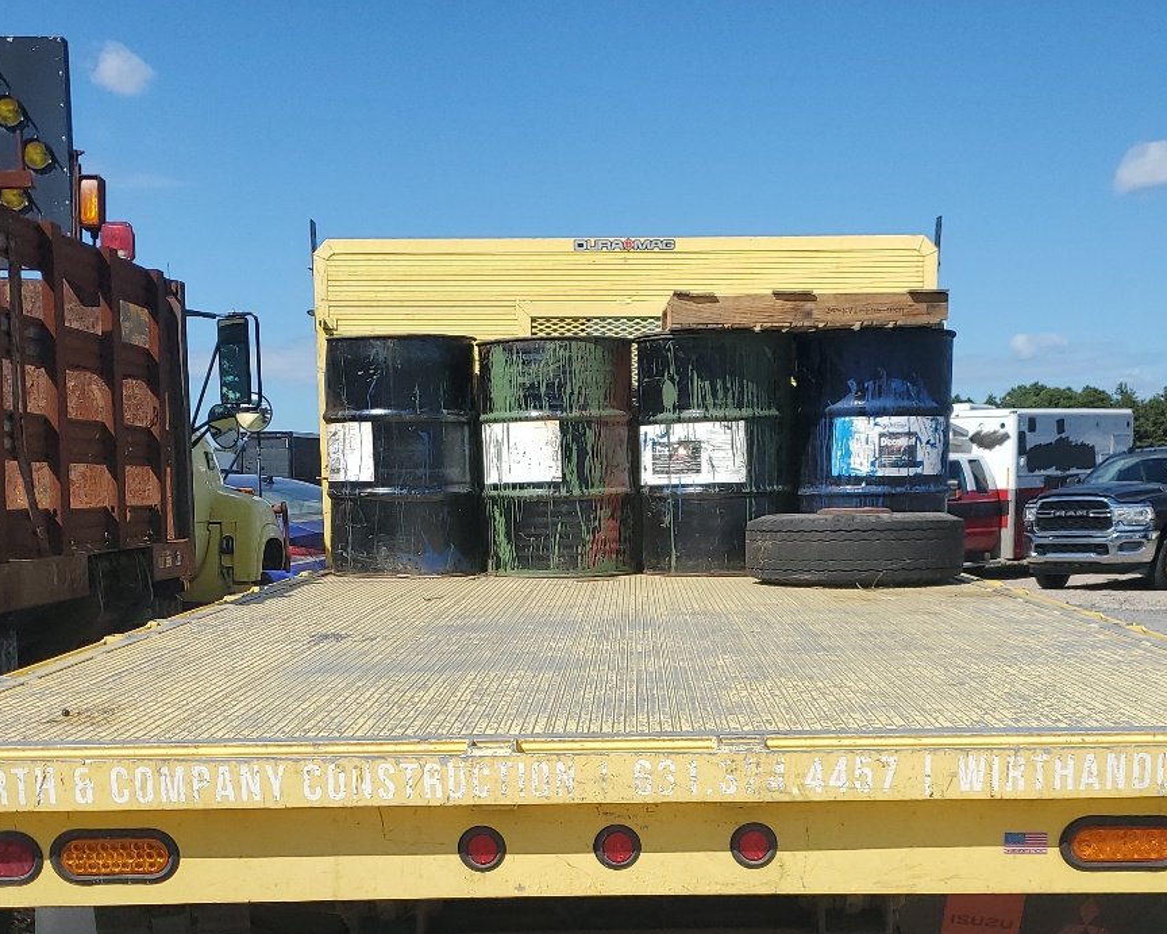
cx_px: 608
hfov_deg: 39.5
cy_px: 788
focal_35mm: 47
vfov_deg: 31.0
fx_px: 1623
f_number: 1.5
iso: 50
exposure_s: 1/5000
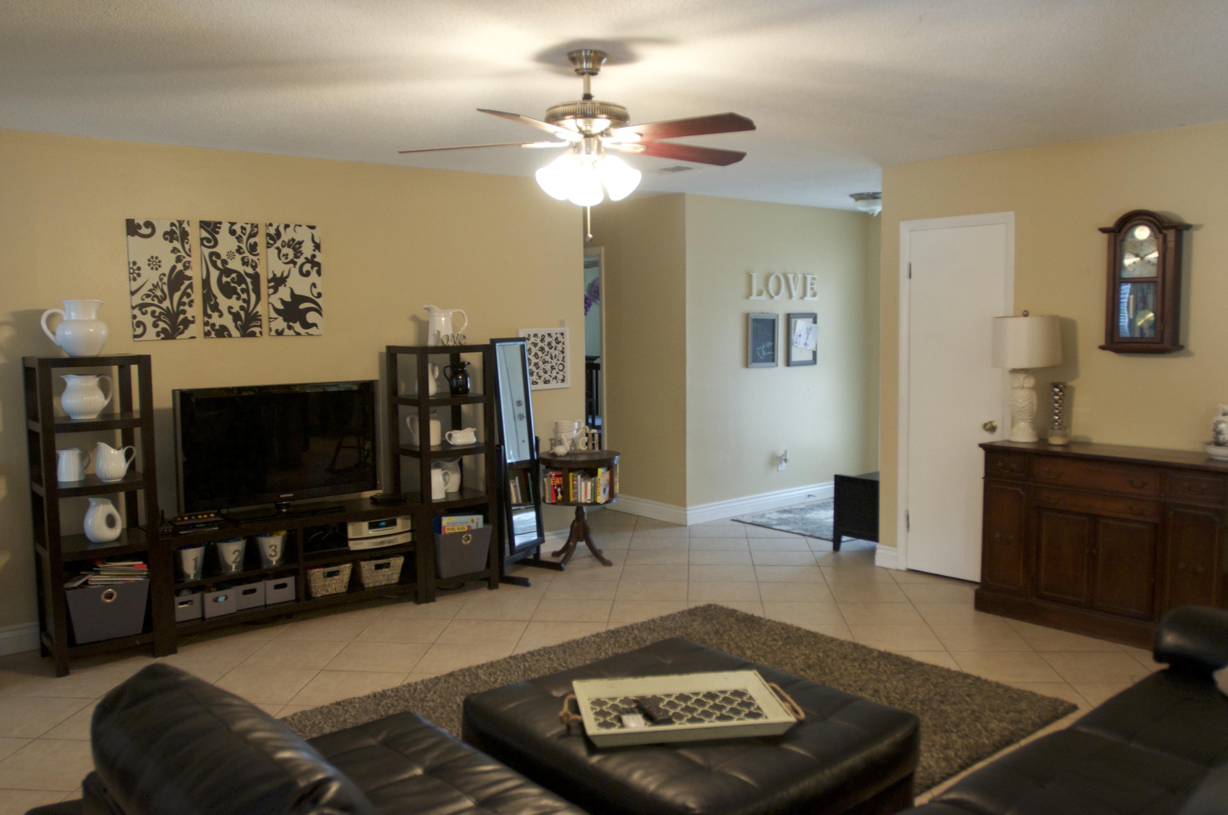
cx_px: 614
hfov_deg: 62.0
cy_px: 408
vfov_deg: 43.5
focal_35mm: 30
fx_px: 1022
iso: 800
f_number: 3.2
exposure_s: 1/40
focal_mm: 20
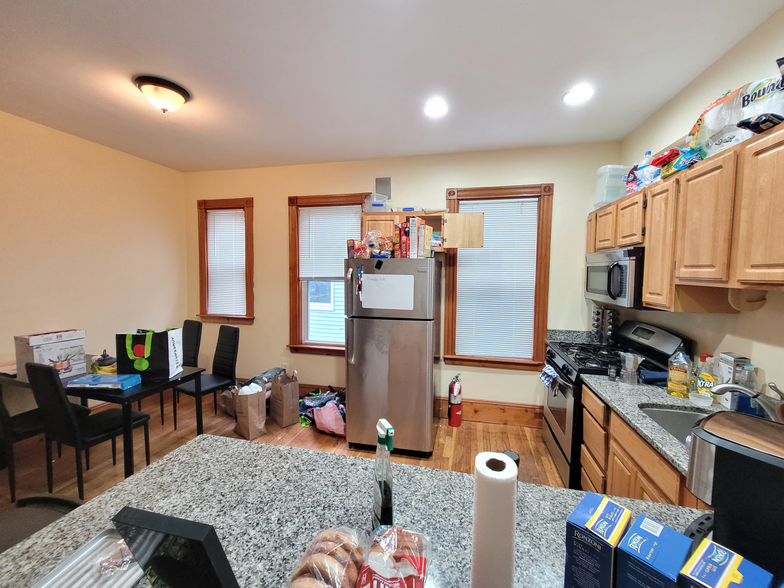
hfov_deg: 106.2
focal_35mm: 13
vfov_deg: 89.9
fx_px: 294
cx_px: 392
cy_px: 294
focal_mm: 1.74
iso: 500
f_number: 2.2
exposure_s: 1/29
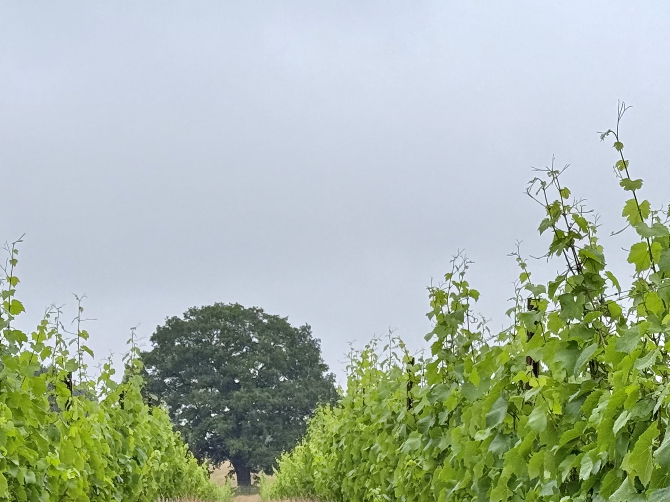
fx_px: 2110
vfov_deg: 13.4
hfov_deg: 18.0
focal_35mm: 109
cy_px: 492
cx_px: 240
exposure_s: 1/545
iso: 64
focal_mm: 6.76
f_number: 1.78
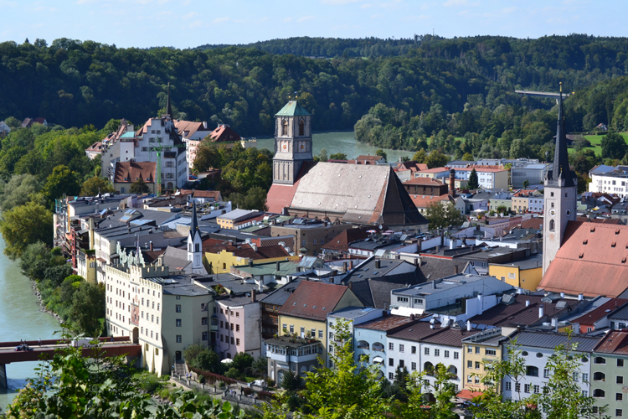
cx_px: 314
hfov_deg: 24.6
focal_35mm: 82
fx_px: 1439
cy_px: 210
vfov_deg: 16.6
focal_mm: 55
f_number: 11
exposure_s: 1/400
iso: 400
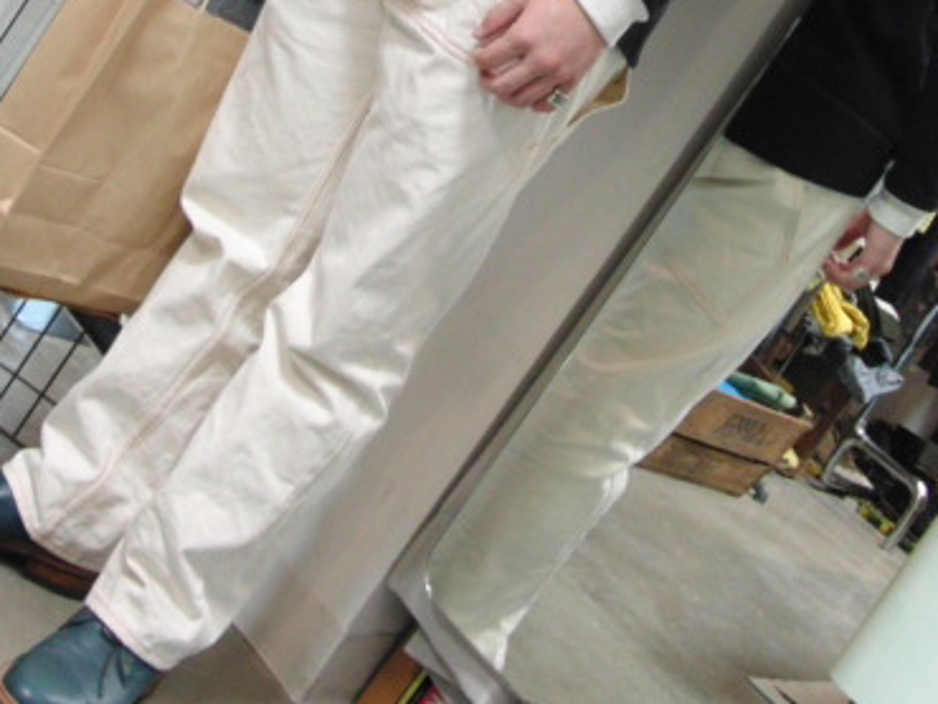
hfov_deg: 30.2
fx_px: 1735
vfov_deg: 22.0
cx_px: 451
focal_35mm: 64
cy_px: -15
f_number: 3.6
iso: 400
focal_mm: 6.42
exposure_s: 1/15
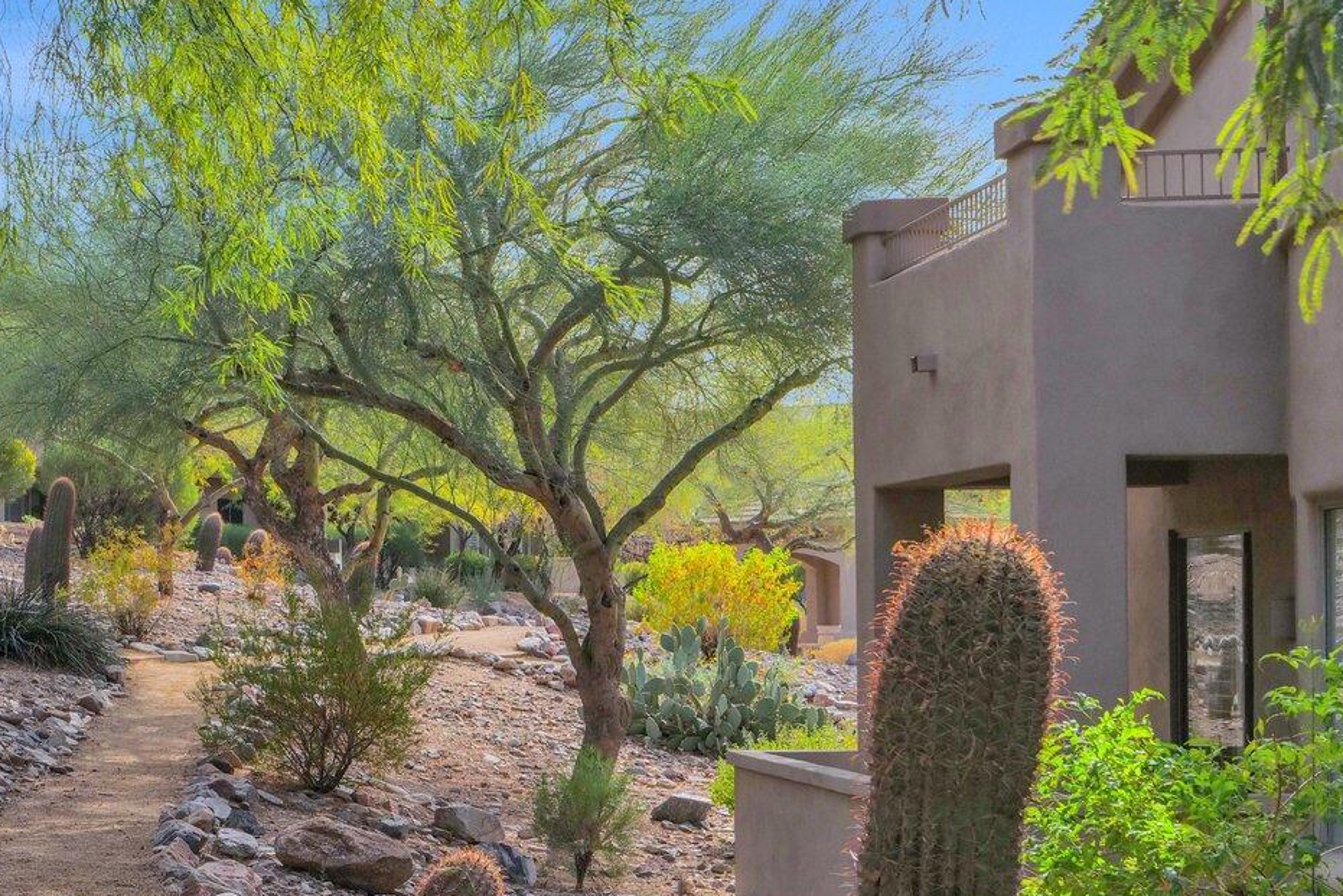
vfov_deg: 17.7
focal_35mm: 77
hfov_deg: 25.2
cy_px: 625
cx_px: 30
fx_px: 2873
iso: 500
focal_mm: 35
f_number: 9
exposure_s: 1/640
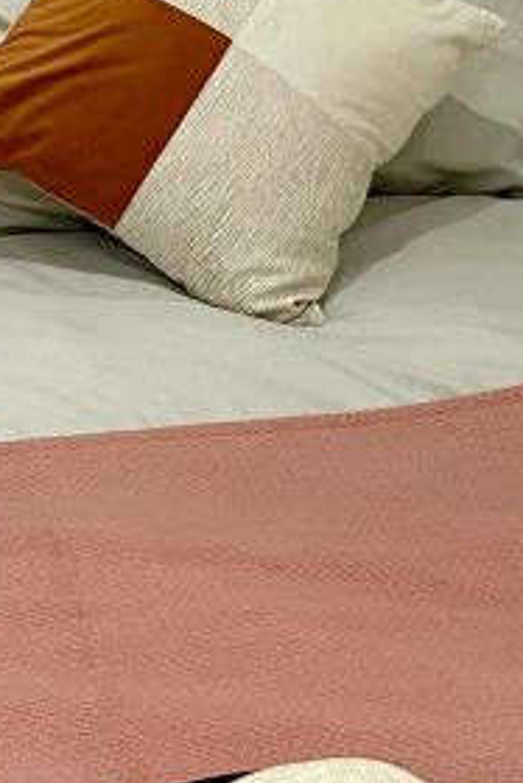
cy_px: -116
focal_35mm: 103
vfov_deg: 18.9
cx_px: 143
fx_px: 2242
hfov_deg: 13.3
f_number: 1.8
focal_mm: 4.25
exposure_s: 1/50
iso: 200
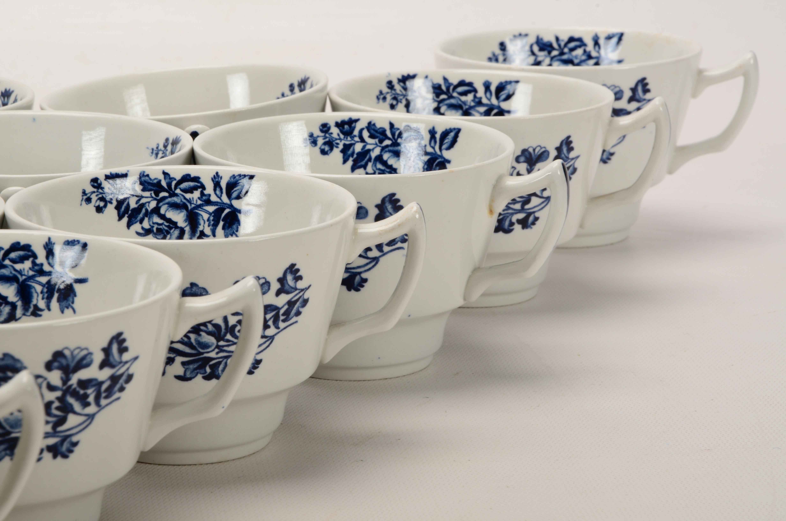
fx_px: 3432
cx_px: 393
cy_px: 260
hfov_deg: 13.1
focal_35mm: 158
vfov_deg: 8.7
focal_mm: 105
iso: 200
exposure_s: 1/160
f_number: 22
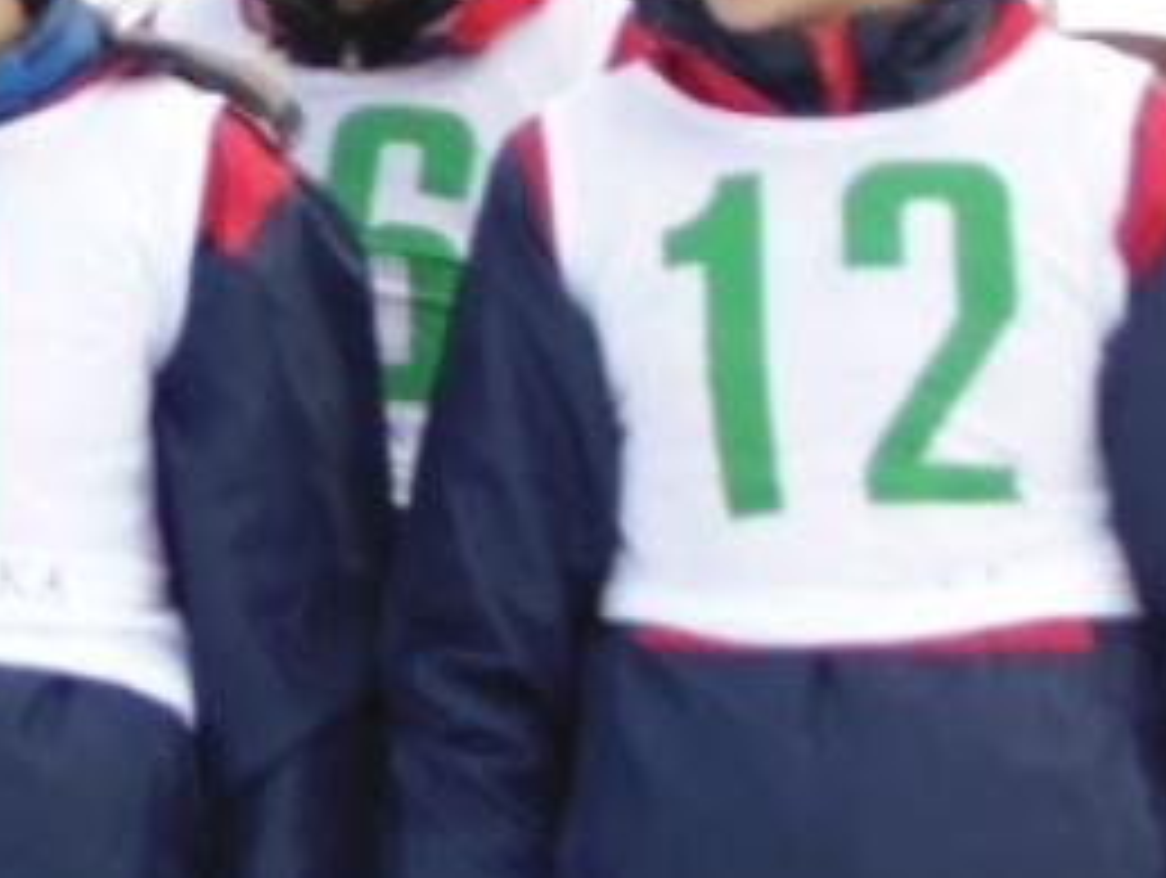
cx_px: -671
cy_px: 941
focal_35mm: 229
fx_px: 7724
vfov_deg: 6.5
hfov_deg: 8.4
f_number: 3.9
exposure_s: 1/200
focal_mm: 10.4
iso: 80
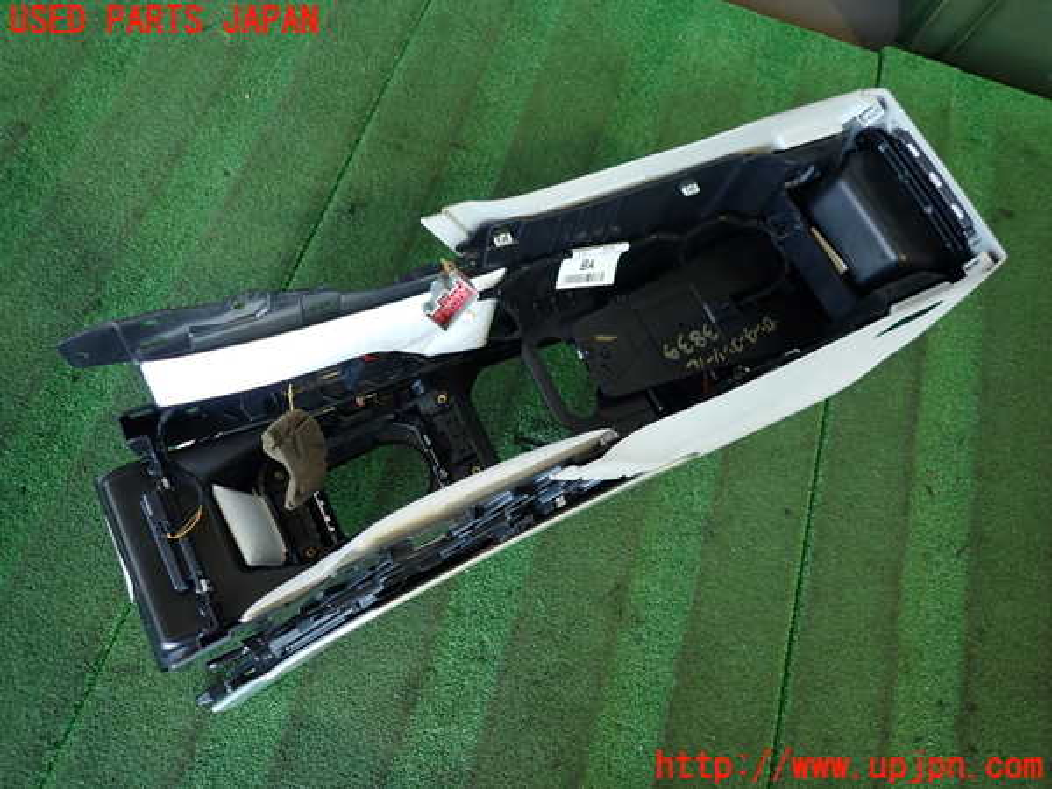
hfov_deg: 69.4
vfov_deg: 54.9
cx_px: 526
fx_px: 760
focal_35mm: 25
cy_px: 394
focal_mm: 4.5
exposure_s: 1/50
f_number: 2
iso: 200
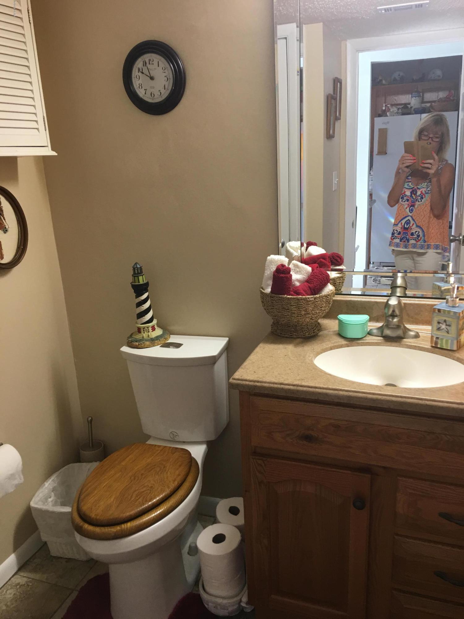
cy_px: 310
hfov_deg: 48.2
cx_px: 232
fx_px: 518
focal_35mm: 29
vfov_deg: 61.7
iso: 32
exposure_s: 1/15
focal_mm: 4.15
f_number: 2.2
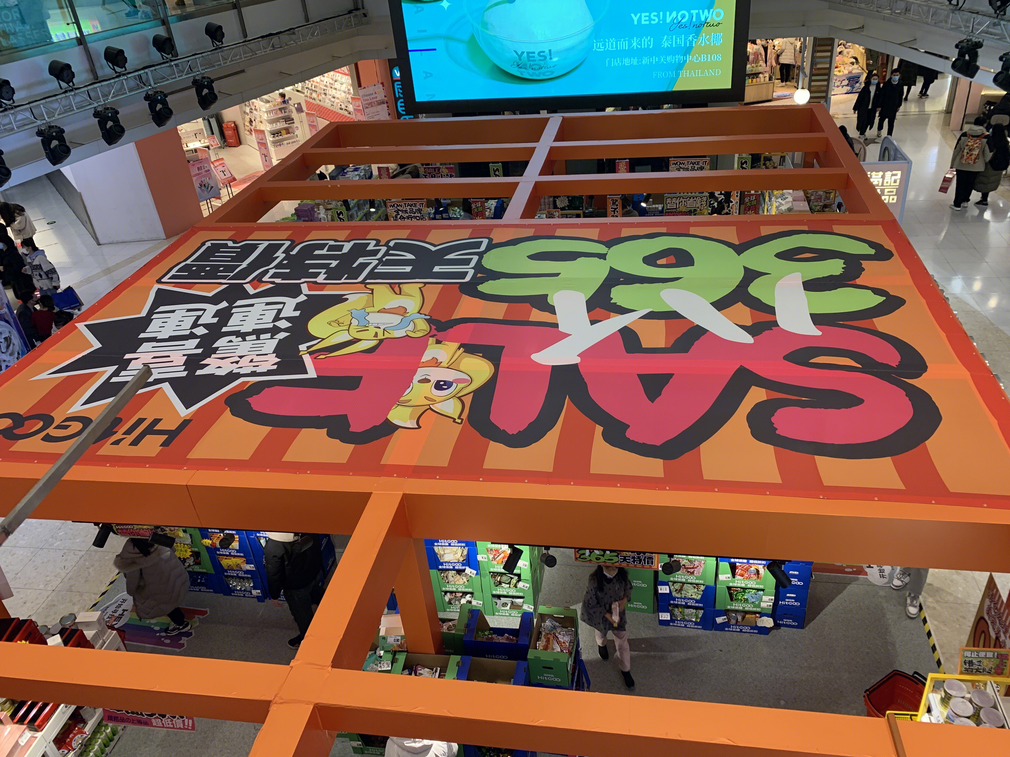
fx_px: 788
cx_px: 522
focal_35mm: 27
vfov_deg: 51.3
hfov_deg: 65.3
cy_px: 365
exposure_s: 1/93
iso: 100
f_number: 1.8
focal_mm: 4.25
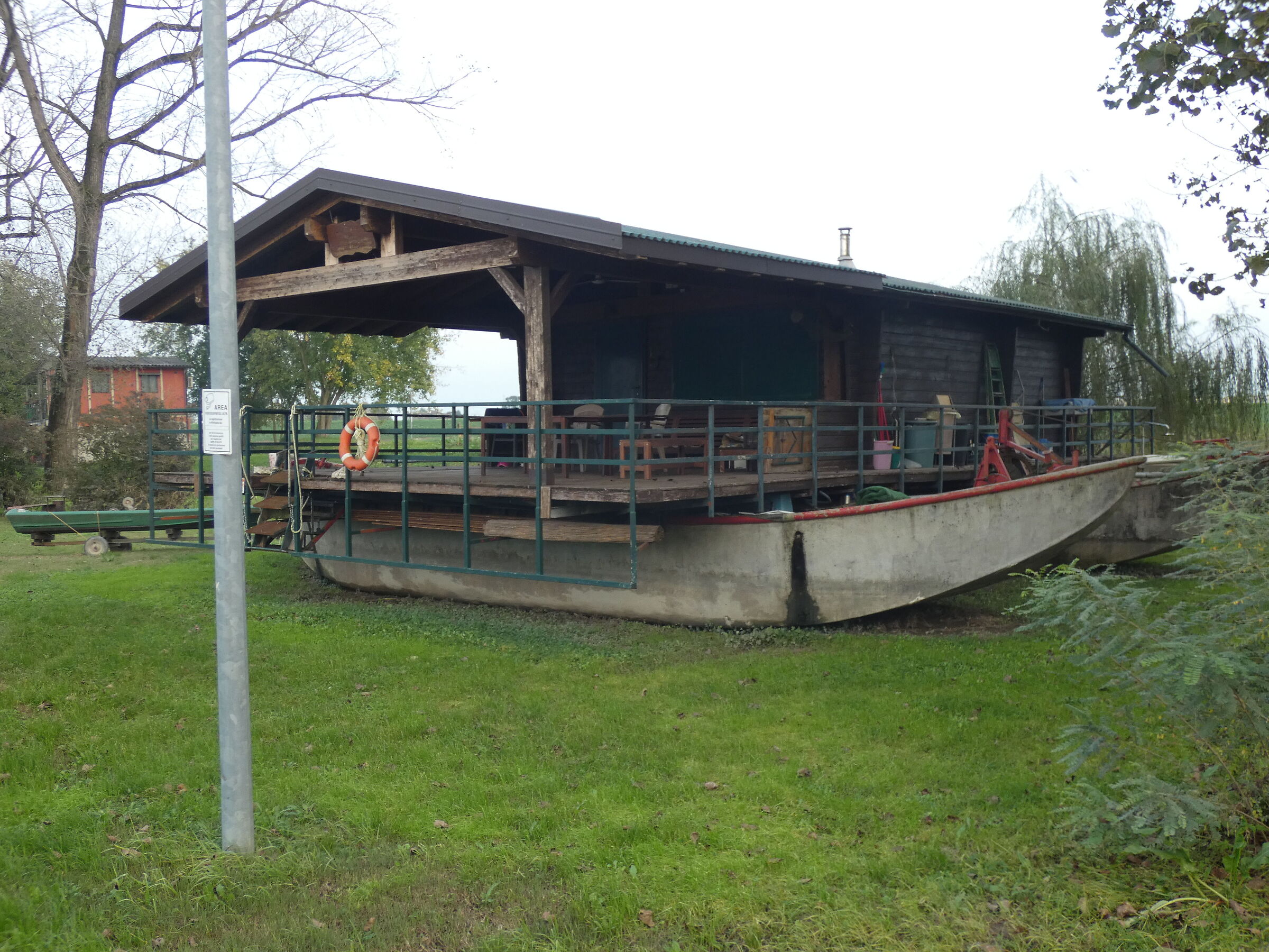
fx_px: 1320
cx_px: 634
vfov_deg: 39.7
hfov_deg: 51.4
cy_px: 476
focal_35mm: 36
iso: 125
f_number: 3.5
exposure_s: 1/80
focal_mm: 6.5
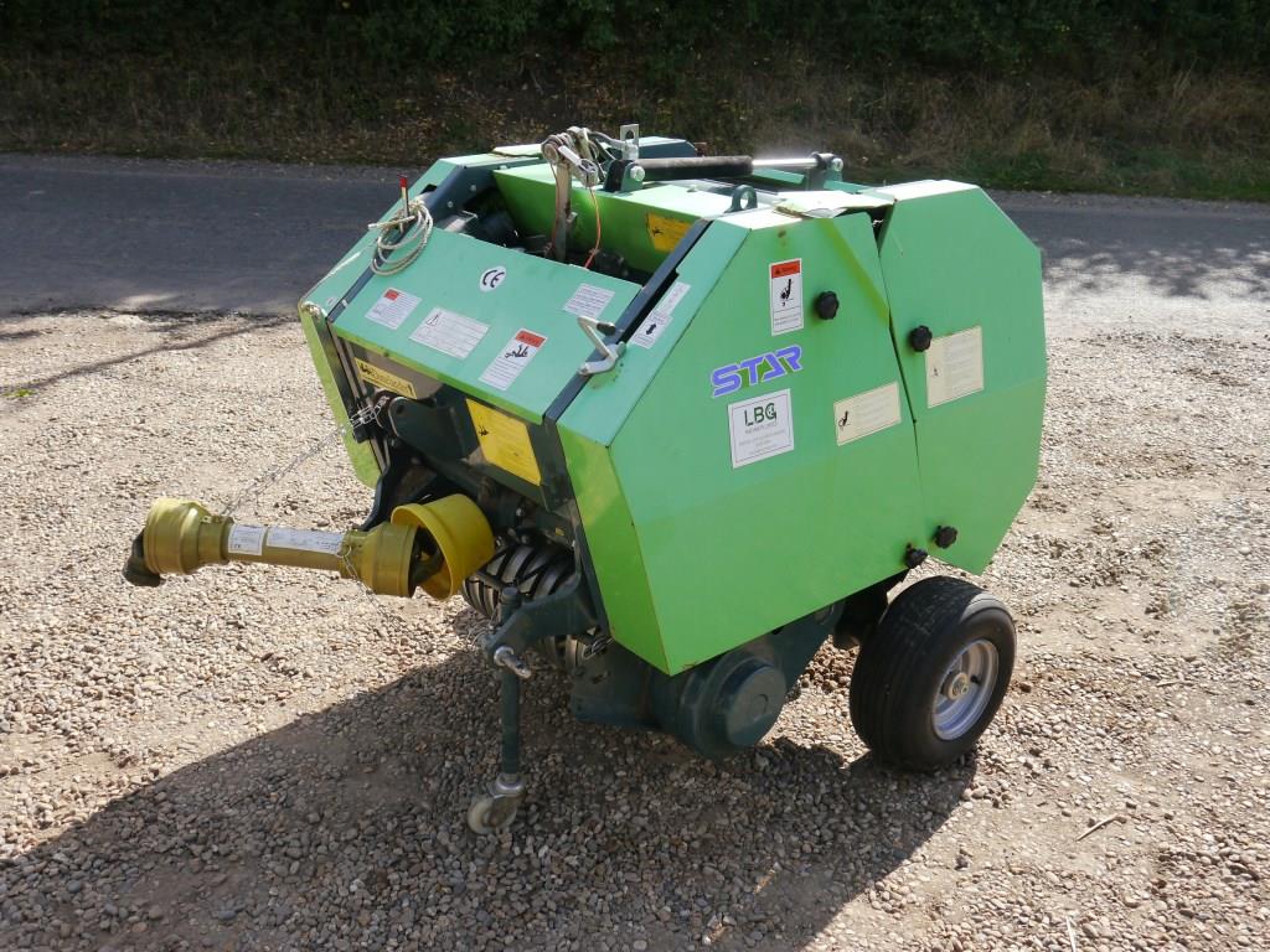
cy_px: 476
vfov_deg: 41.8
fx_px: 1247
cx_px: 635
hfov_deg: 54.0
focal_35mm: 34
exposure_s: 1/320
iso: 160
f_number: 6.3
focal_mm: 17
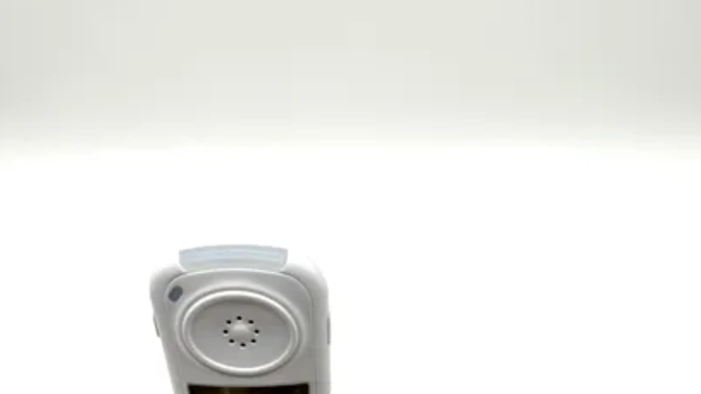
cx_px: 351
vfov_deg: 29.2
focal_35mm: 36
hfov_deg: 55.3
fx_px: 669
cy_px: 449
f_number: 1.78
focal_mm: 6.86
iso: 80
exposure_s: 1/1721
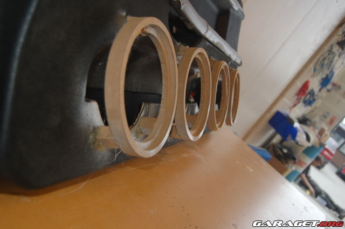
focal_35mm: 33
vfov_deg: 39.8
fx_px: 316
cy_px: 114
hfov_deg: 57.3
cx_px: 172
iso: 400
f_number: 3.8
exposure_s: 1/60
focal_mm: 22
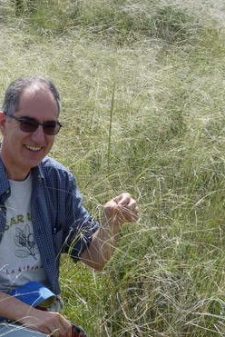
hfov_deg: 7.8
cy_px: 169
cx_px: 18
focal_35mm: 175
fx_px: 1637
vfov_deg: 11.7
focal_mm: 22.3
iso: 100
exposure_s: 1/400
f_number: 5
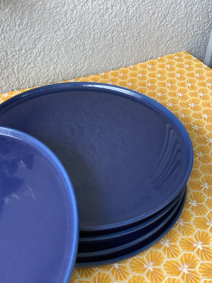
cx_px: 74
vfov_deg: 44.8
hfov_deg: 34.1
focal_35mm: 42
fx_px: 343
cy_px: 142
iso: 250
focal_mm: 3.3
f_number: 2.4
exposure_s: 1/60
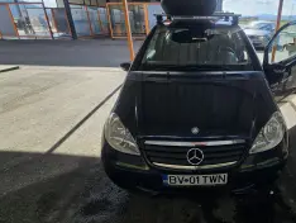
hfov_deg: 78.0
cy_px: 100
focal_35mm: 20
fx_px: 171
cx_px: 206
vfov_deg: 65.9
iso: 50
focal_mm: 2.2
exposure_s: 1/1005
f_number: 2.2
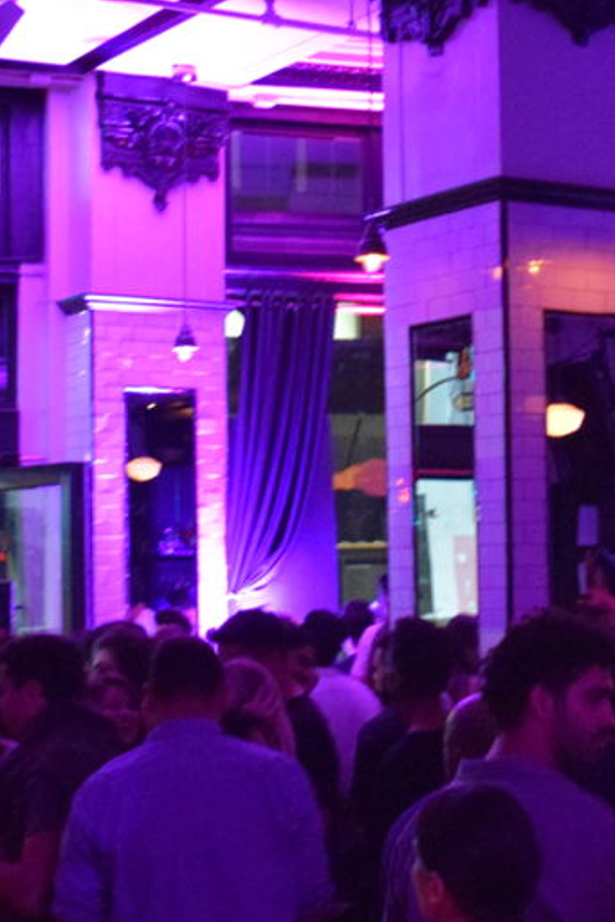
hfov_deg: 18.1
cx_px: 568
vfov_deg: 27.3
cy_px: 403
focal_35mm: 74
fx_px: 1895
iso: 6400
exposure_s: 1/13
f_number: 3.5
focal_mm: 18
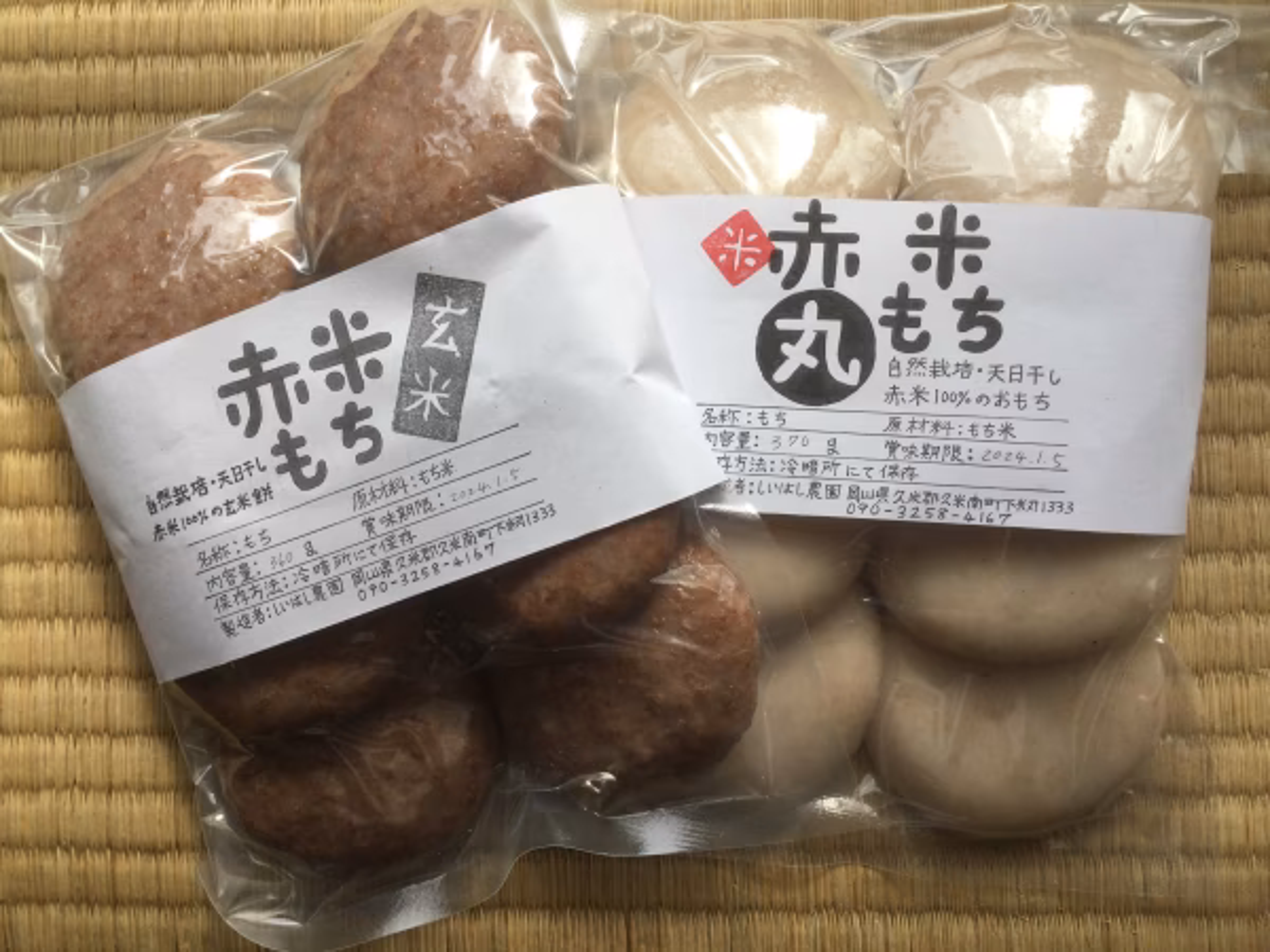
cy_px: 476
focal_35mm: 31
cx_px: 635
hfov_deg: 58.4
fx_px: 1137
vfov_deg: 45.4
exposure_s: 1/341
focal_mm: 3.3
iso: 25
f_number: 2.4
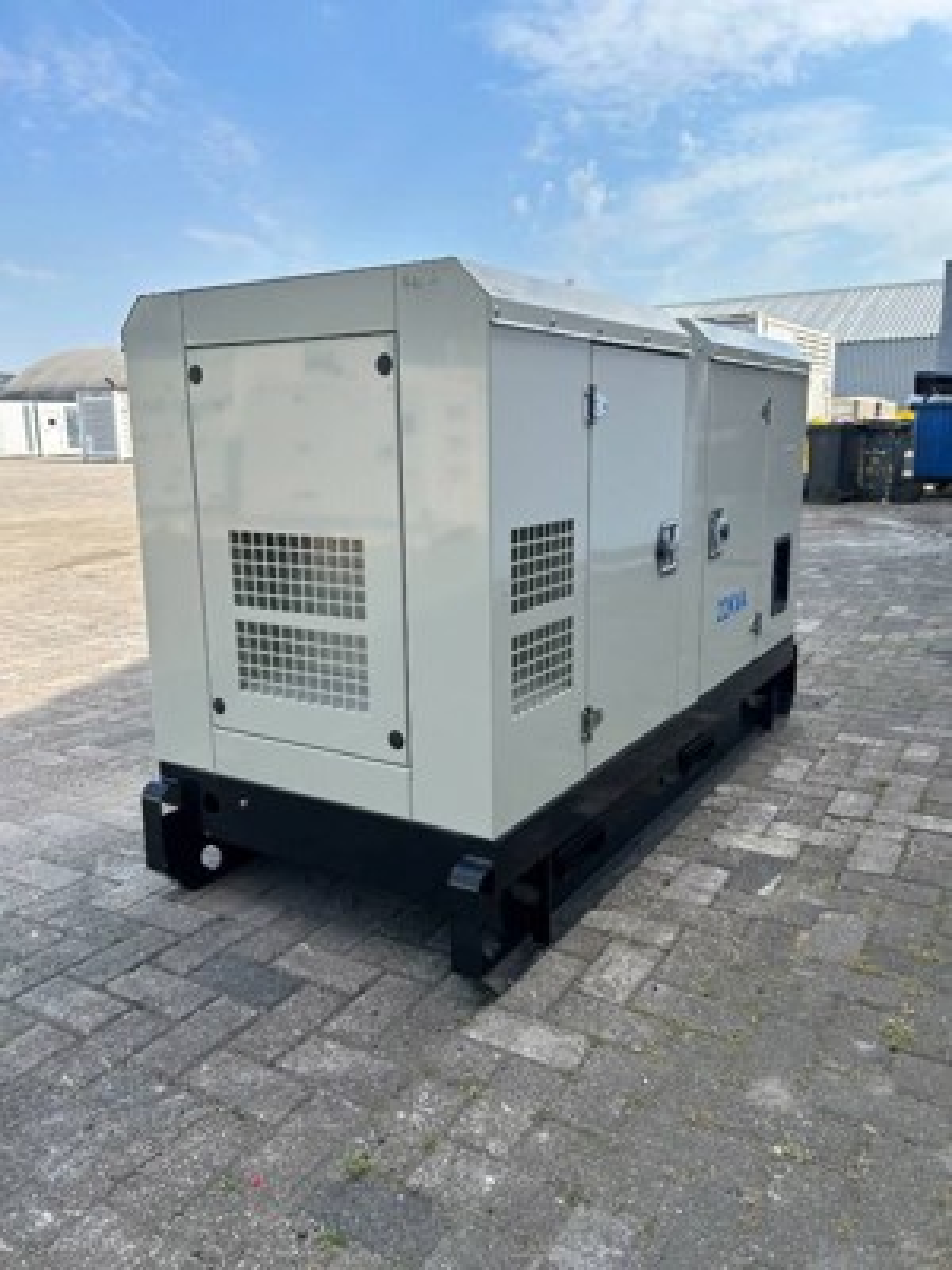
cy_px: 635
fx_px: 953
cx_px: 476
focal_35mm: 26
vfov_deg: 67.3
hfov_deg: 53.1
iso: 50
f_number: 1.5
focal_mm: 5.7
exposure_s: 1/1869
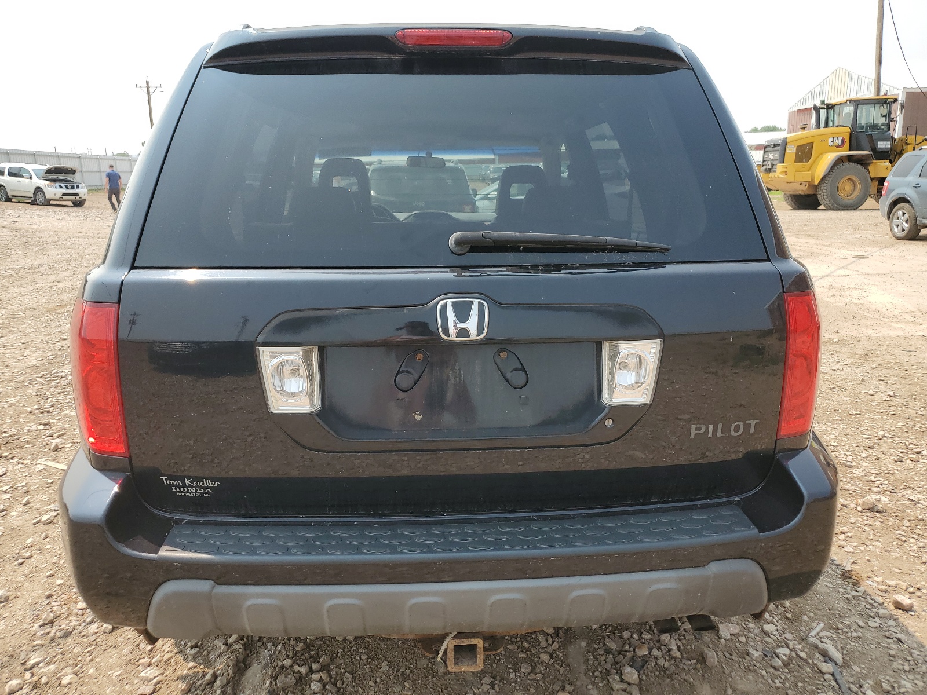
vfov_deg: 53.1
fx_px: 696
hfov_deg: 67.3
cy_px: 348
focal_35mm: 26
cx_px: 464
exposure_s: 1/2000
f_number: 1.5
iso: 50
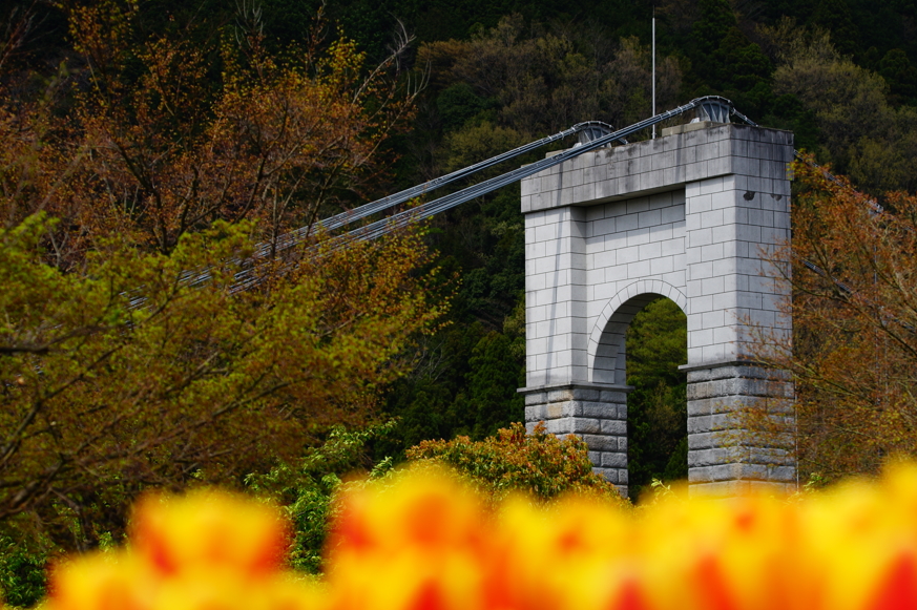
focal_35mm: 176
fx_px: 4480
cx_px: 532
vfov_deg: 7.8
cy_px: 308
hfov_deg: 11.7
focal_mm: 150
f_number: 8
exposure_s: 1/350
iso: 100
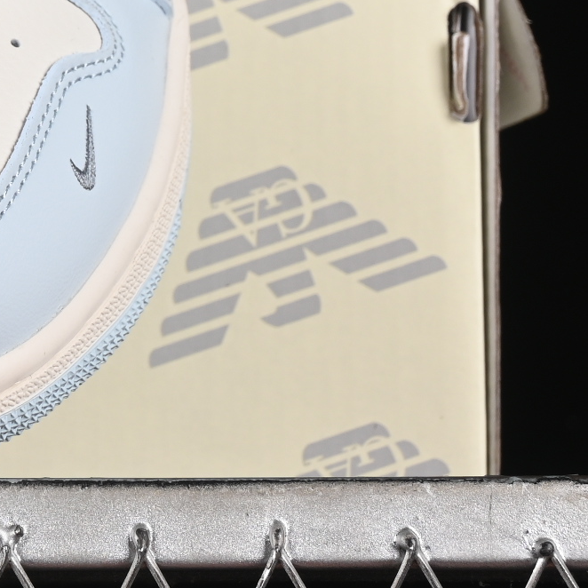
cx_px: -425
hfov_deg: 6.4
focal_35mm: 268
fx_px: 5150
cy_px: -38
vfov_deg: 6.5
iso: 160
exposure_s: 1/80
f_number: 8
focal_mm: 50
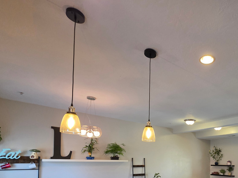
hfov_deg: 67.9
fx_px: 158
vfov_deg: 52.7
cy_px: 155
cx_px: 185
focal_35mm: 23
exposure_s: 1/120
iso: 250
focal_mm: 2.2
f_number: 1.9
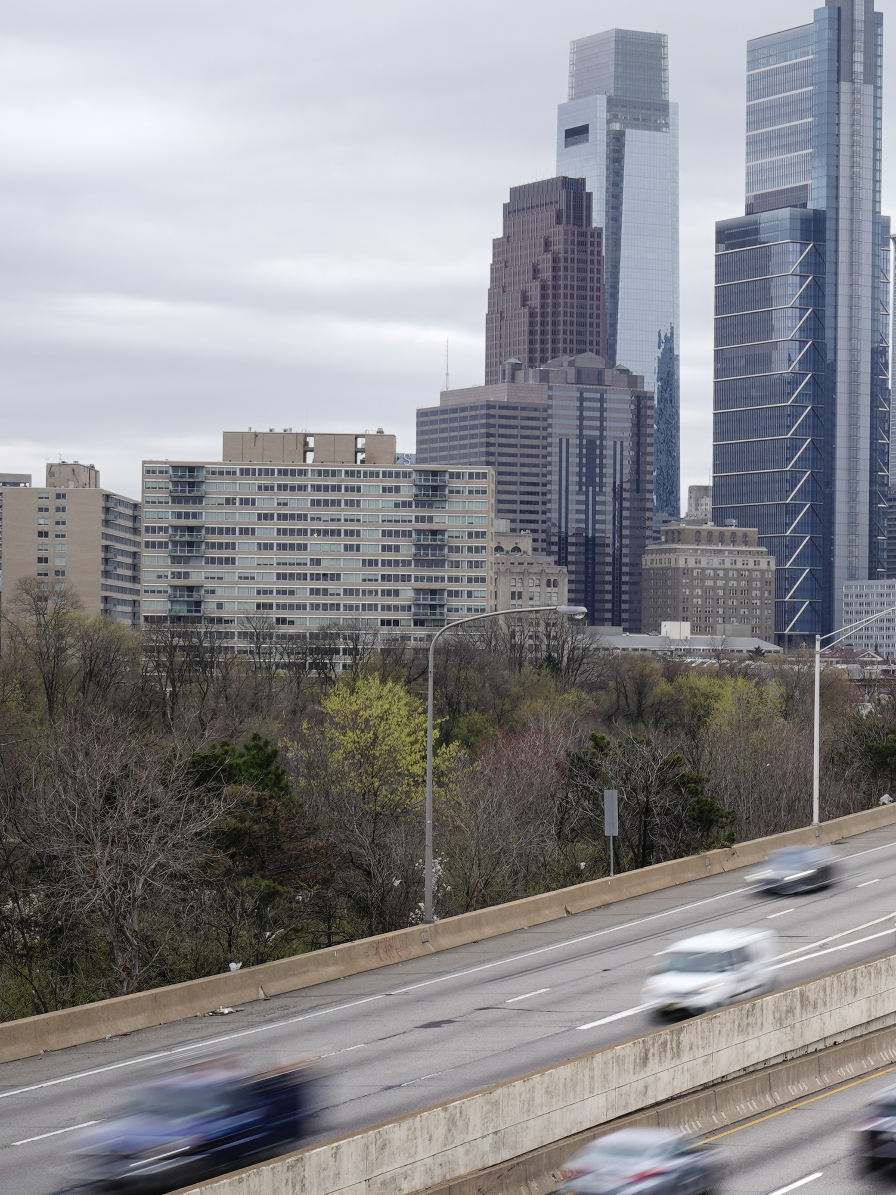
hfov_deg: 13.9
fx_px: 3554
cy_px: 664
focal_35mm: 103
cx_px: 1088
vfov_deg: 19.1
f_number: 22
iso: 50
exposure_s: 1/8
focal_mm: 51
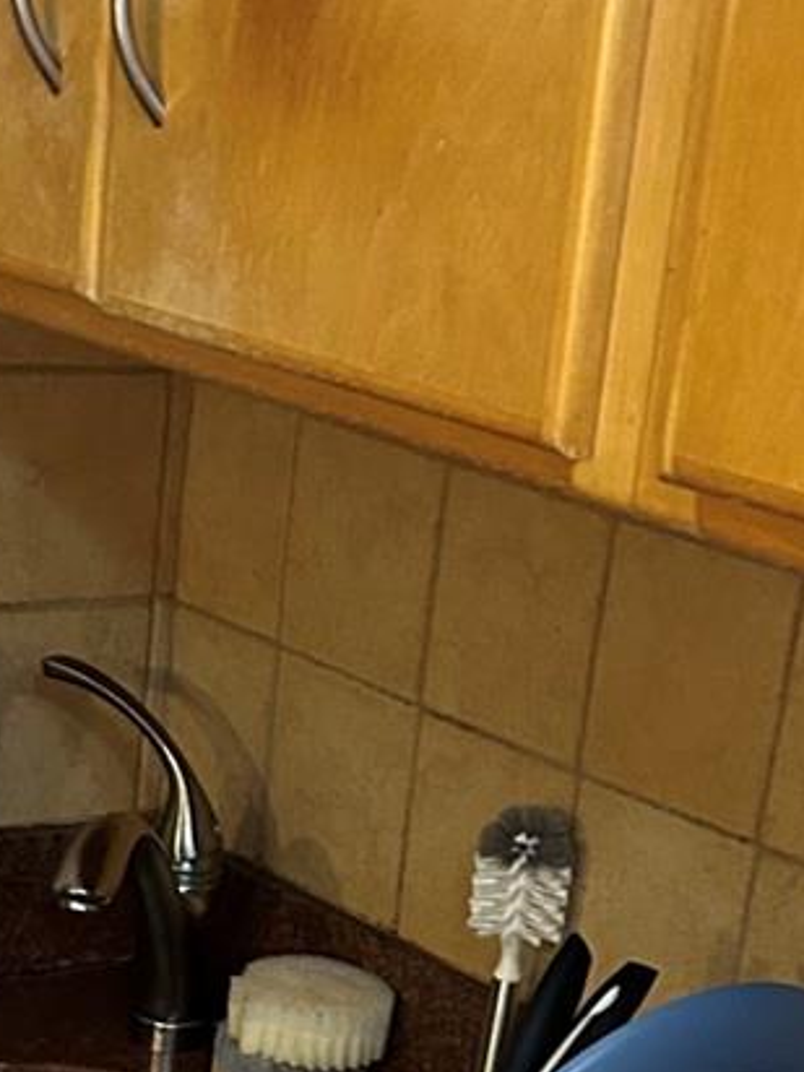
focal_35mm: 97
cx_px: 336
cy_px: 1371
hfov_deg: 15.2
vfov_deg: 18.8
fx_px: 3004
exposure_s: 1/60
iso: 500
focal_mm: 5.7
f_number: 1.5
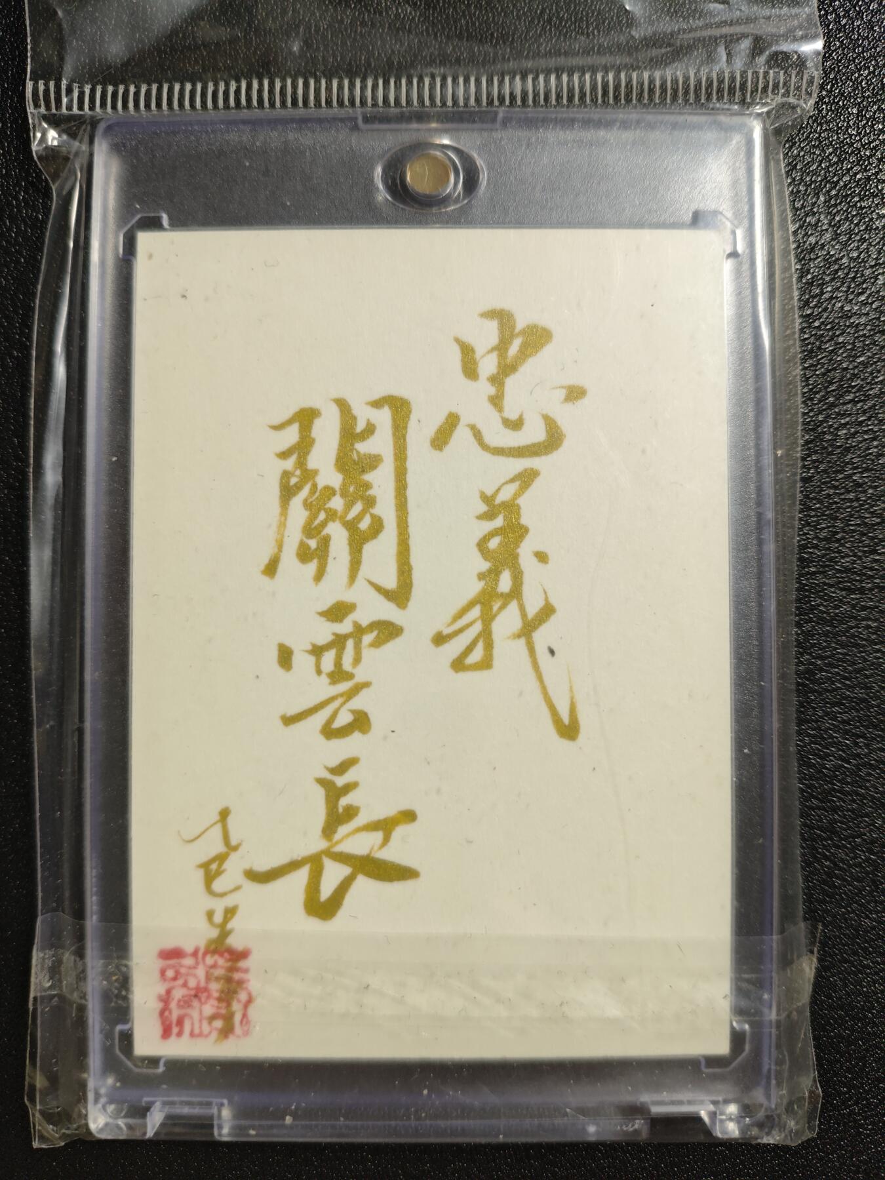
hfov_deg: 53.1
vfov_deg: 67.3
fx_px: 886
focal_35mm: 26
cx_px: 442
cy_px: 590
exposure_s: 1/100
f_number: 1.5
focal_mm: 4.94
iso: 320
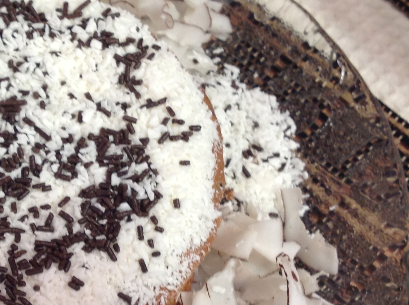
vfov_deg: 17.0
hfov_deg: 22.0
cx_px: 3
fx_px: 1015
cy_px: 236
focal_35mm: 86
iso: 50
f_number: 2.4
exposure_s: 1/15
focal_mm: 4.28
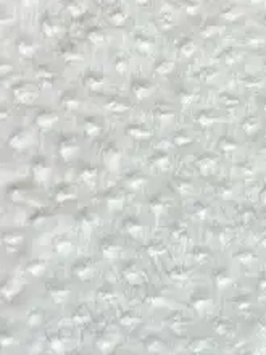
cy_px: 297
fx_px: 1209
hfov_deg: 11.3
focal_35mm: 118
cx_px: 547
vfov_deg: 16.5
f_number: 1.8
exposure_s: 1/50
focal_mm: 4.25
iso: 400
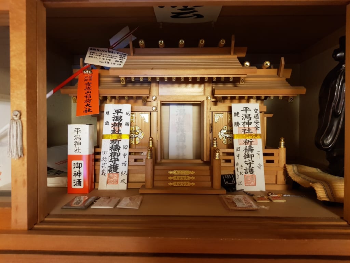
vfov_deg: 53.1
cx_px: 175
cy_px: 132
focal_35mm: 26
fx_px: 263
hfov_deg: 67.3
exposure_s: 1/11
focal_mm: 4.2
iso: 250
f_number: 1.7
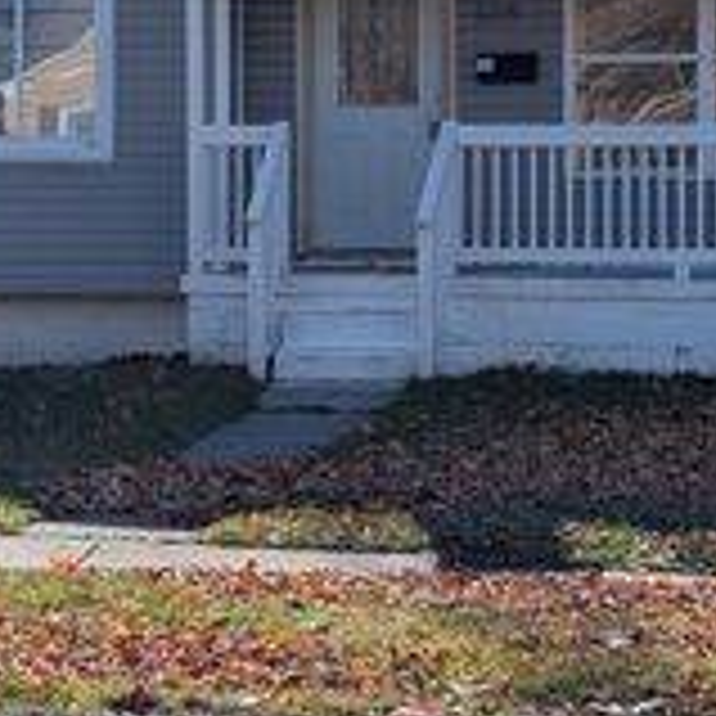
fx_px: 3183
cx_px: 342
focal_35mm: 136
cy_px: 212
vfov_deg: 12.8
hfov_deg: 12.8
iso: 21
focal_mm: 6.9
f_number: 1.68
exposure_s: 1/2404
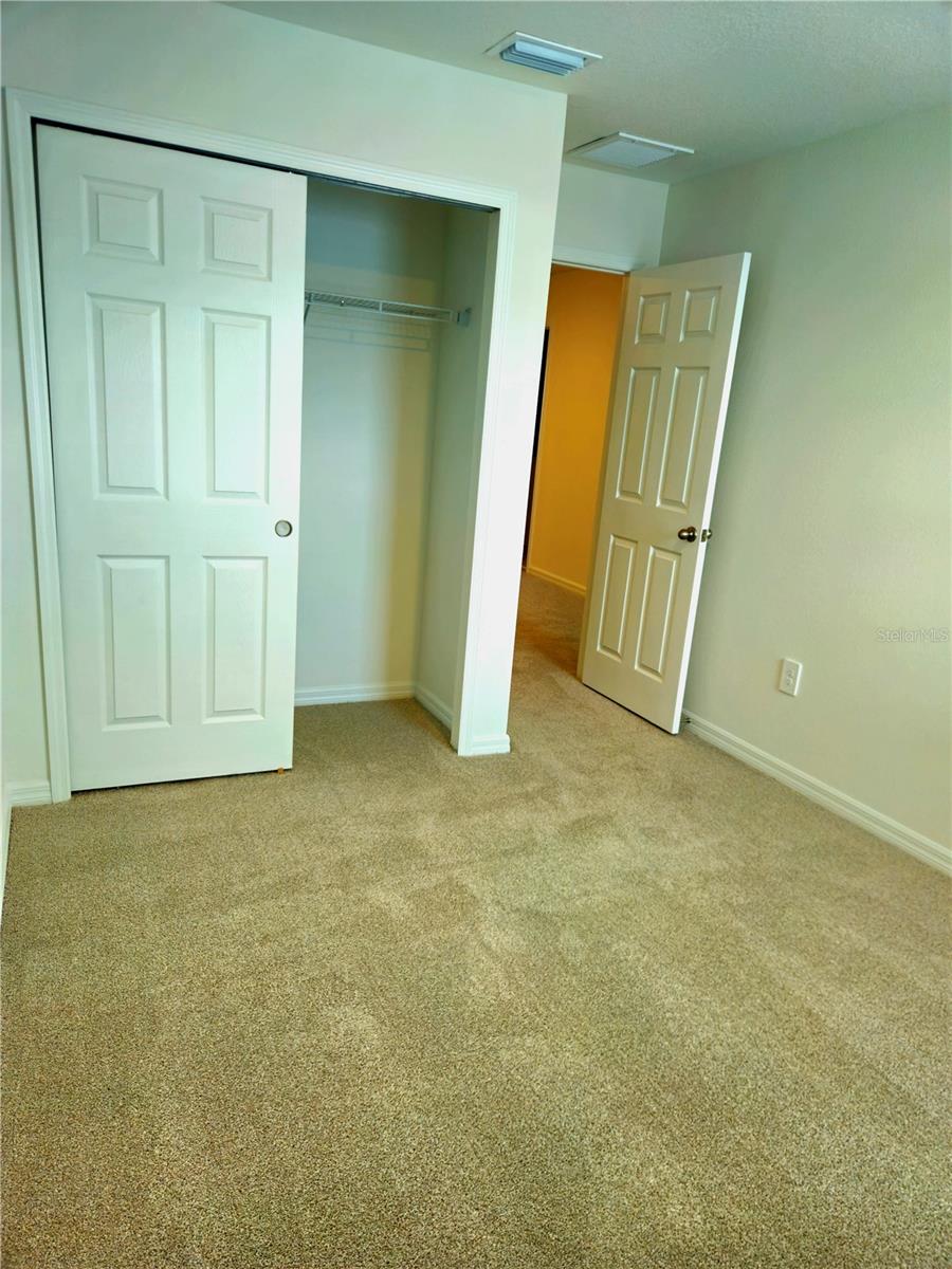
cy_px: 634
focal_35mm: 23
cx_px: 476
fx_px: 843
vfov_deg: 73.9
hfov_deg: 58.9
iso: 125
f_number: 1.8
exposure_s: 1/60.2
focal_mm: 5.4
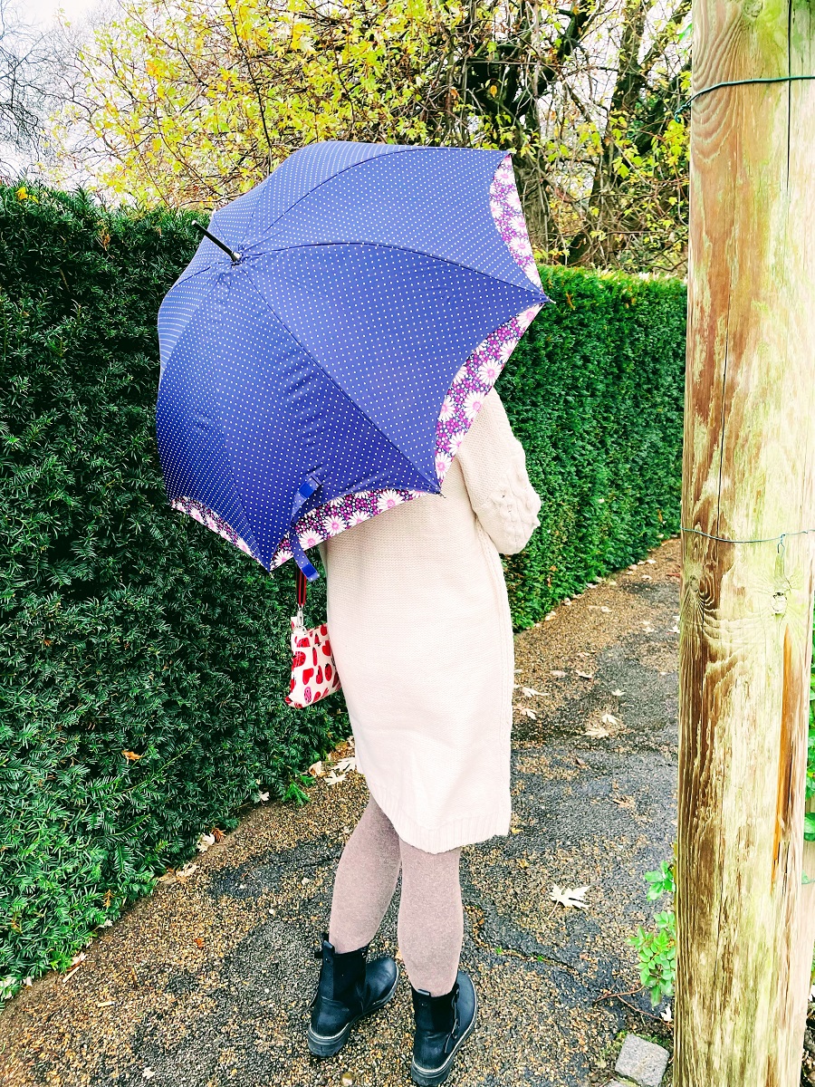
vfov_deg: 67.3
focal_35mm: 26
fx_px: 816
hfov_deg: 53.1
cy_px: 544
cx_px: 408
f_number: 1.6
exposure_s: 1/121
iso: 64
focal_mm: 4.2
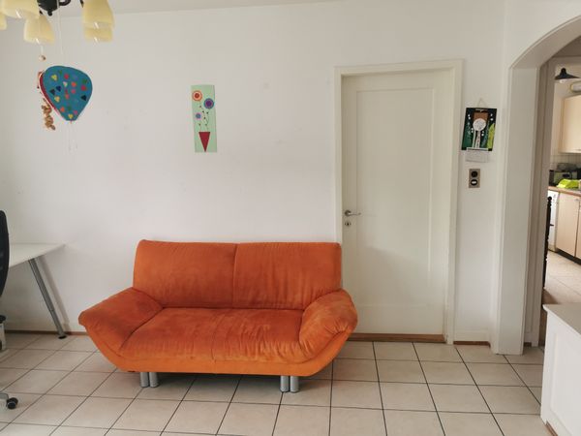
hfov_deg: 65.3
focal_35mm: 27
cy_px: 218
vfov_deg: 51.4
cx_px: 290
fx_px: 453
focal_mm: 5.56
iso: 100
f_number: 1.6
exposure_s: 1/60
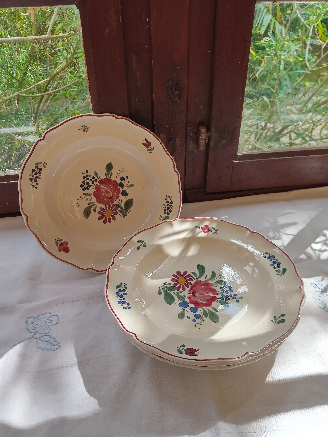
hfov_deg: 49.7
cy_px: 218
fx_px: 354
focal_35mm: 28
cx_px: 164
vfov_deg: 63.4
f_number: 1.8
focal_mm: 3.57
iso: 111
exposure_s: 1/759
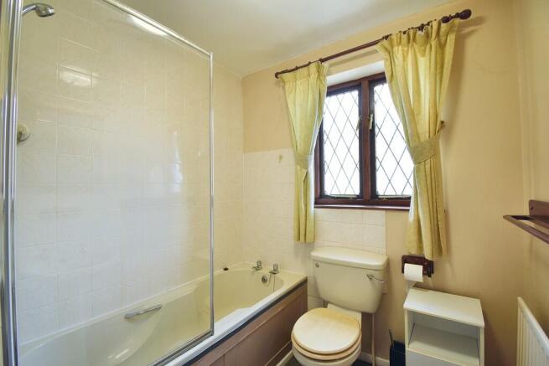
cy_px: 183
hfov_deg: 100.4
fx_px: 229
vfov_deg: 77.4
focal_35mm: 15
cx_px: 274
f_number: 4.5
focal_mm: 10
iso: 100
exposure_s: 1/40
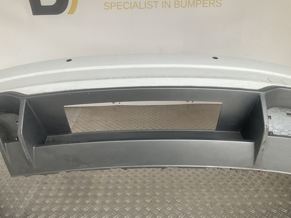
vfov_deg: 48.2
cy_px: 109
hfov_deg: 61.7
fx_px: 244
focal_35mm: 29
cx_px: 146
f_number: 1.8
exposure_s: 1/100
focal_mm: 3
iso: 50
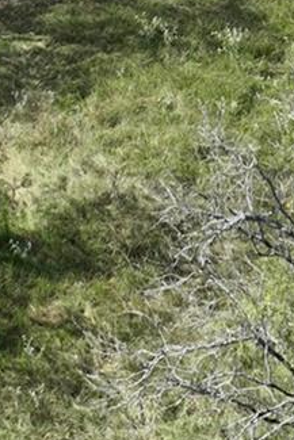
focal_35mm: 157
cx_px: 268
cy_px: -107
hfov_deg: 8.7
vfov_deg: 12.7
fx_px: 1921
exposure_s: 1/1600
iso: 110
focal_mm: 12.29
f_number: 2.8
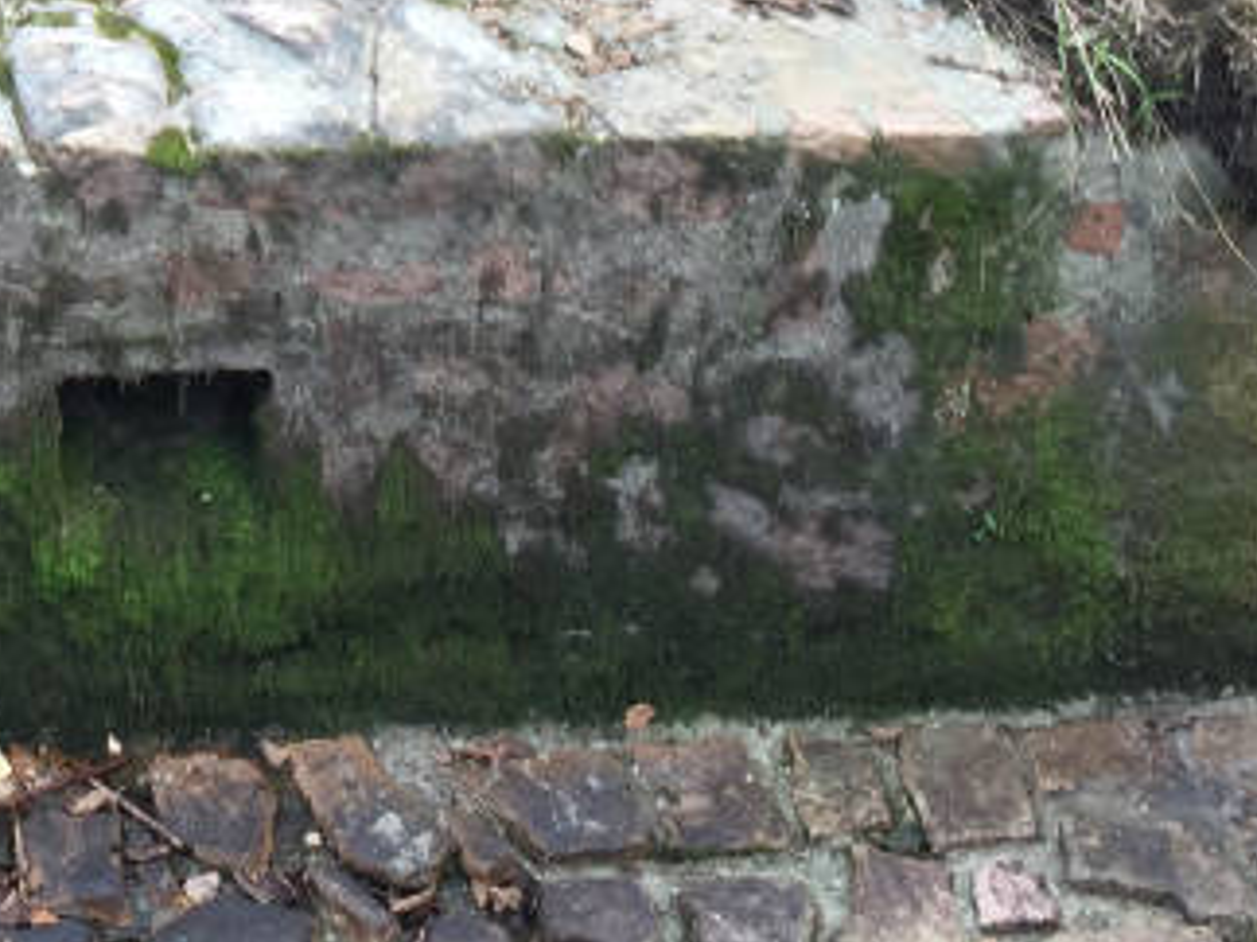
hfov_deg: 20.5
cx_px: -62
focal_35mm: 92
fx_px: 3340
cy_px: -113
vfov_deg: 15.6
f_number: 2.2
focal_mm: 4.15
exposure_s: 1/50
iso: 40
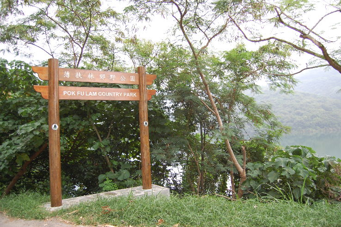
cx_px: 170
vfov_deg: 47.9
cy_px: 114
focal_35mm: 27
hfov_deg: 67.4
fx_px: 256
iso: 400
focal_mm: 18
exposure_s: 1/250
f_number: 3.5
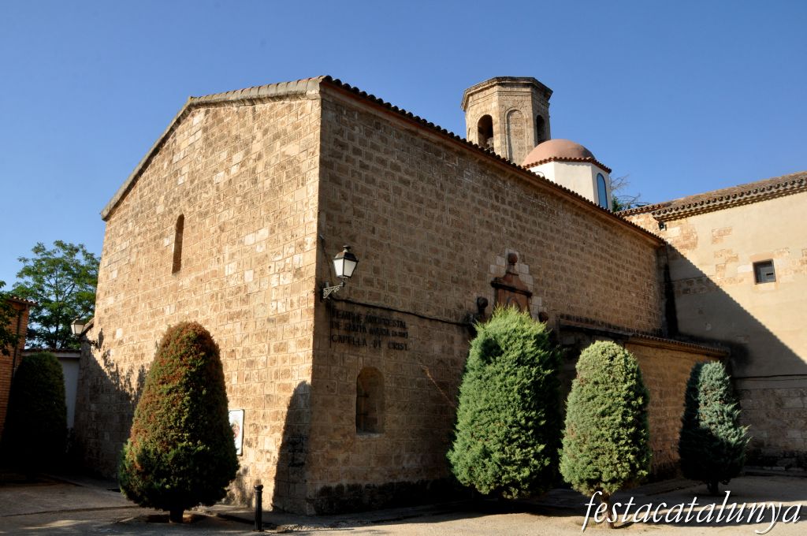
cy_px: 268
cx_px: 404
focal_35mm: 27
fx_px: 604
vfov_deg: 47.8
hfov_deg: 67.4
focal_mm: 18
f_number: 16
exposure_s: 1/200
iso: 500
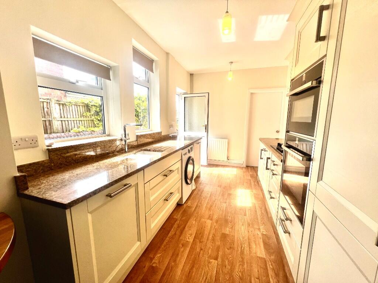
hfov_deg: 106.2
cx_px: 189
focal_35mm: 13
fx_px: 142
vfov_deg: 89.9
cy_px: 142
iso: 32
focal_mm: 1.57
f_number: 1.8
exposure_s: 1/199
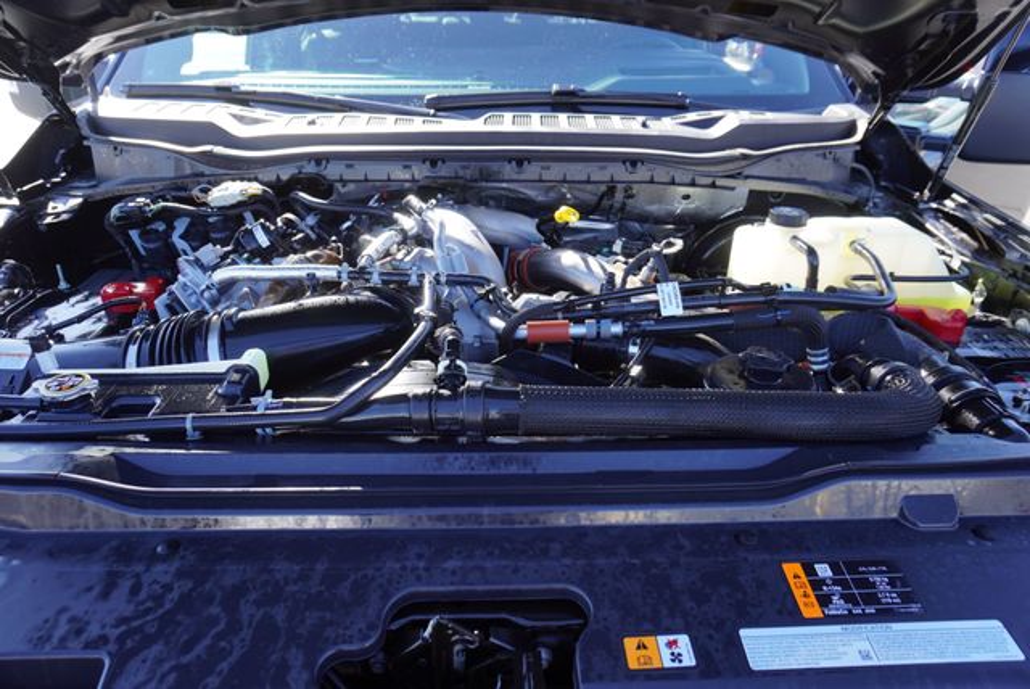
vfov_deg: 53.2
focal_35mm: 24
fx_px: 687
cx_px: 515
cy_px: 344
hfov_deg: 73.7
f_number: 4.5
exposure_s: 1/80
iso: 100
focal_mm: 16
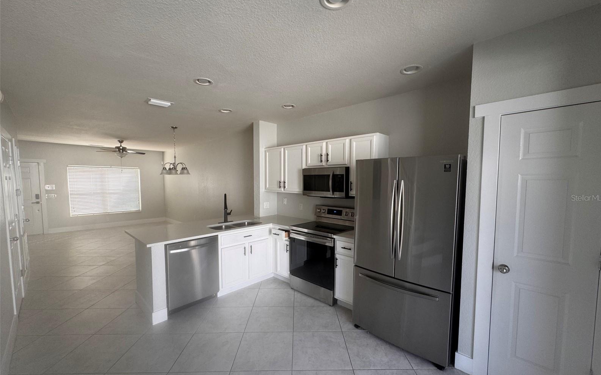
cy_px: 198
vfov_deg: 74.7
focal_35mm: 15
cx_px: 303
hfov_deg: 101.5
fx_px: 246
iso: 100
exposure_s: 1/99
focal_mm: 2.22
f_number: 2.2
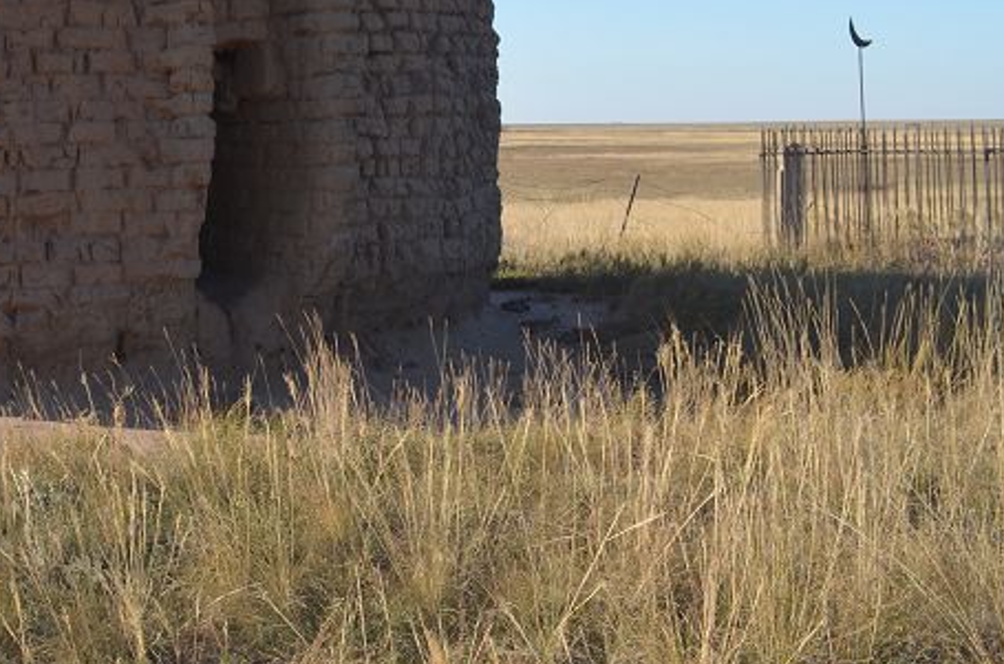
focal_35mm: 66
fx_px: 1836
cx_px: 49
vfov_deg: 19.8
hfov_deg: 29.0
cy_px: -33
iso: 100
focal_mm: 20
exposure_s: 1/200
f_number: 8
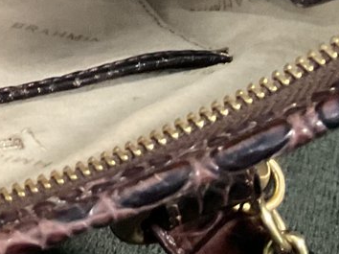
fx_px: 1214
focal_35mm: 124
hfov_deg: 13.8
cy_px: -120
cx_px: -311
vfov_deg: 11.5
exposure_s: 1/40
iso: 250
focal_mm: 3
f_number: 1.8
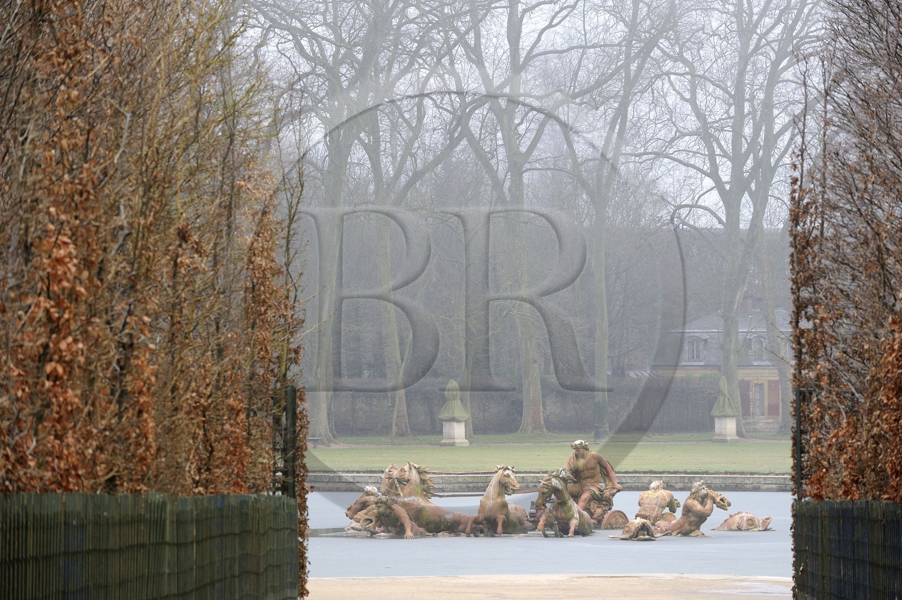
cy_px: 300
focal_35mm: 200
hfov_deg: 10.3
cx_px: 451
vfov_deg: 6.9
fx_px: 5007
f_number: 8
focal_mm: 200
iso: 800
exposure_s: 1/160
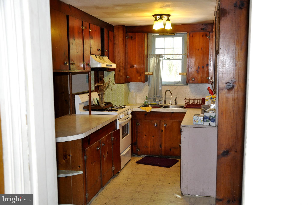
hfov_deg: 53.2
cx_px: 154
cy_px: 102
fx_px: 308
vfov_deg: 36.8
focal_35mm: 36
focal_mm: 24
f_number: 3.8
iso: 800
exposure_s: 1/60
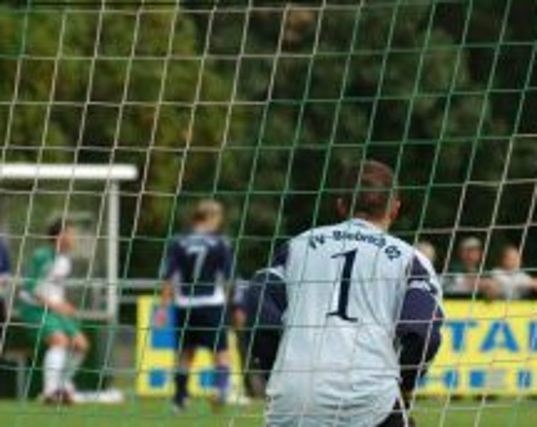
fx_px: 8281
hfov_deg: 3.7
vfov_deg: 3.0
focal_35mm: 522
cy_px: 310
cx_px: 492
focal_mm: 200
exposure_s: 1/400
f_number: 5
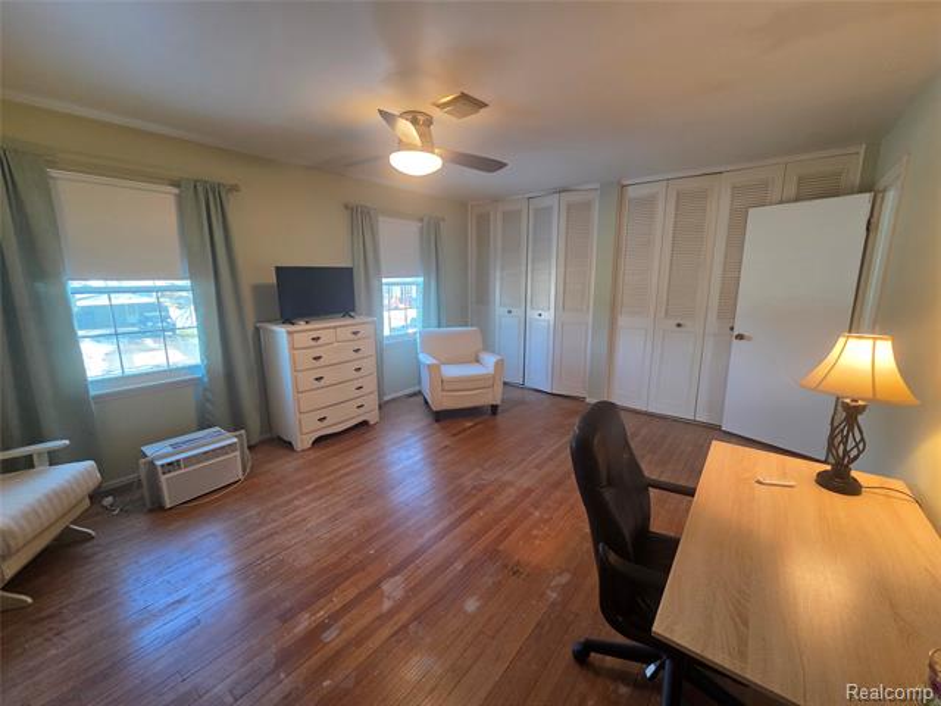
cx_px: 470
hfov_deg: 106.2
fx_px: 353
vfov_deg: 89.9
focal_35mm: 13
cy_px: 353
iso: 160
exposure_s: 1/60
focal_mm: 2.2
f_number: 2.2
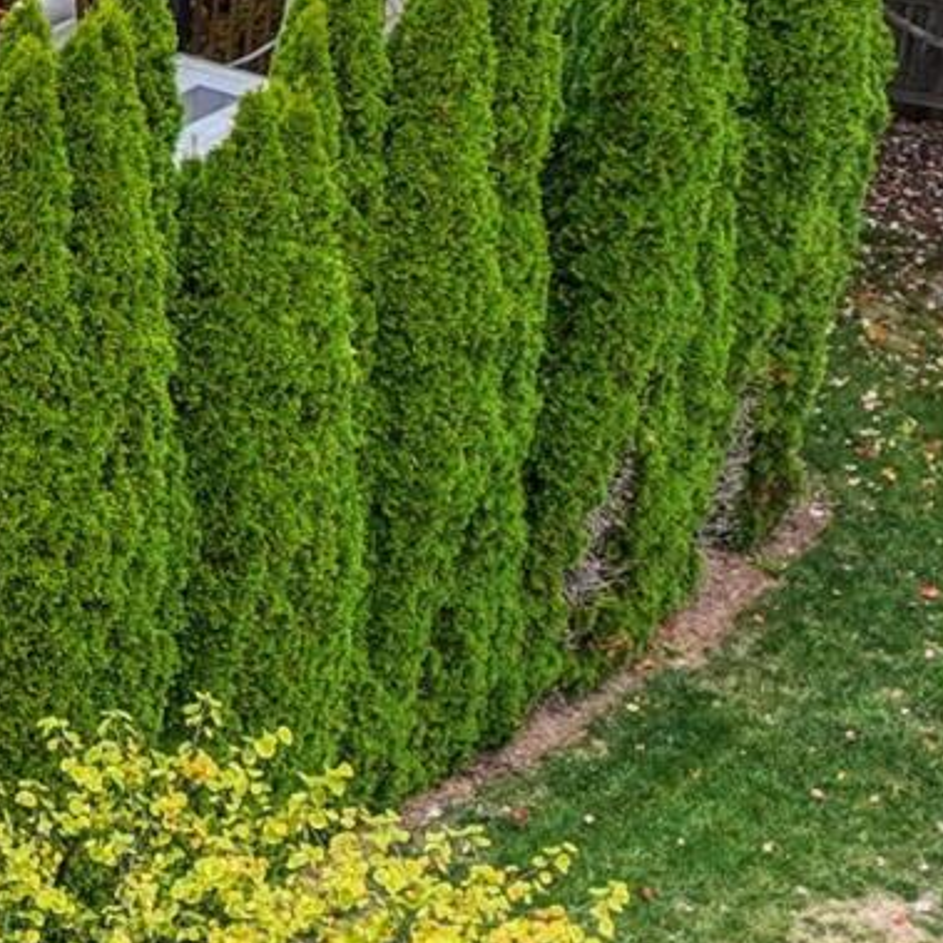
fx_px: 5178
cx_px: -955
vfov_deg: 10.4
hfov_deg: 9.7
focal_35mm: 168
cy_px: 618
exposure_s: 1/200
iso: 130
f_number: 2.8
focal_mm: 12.3
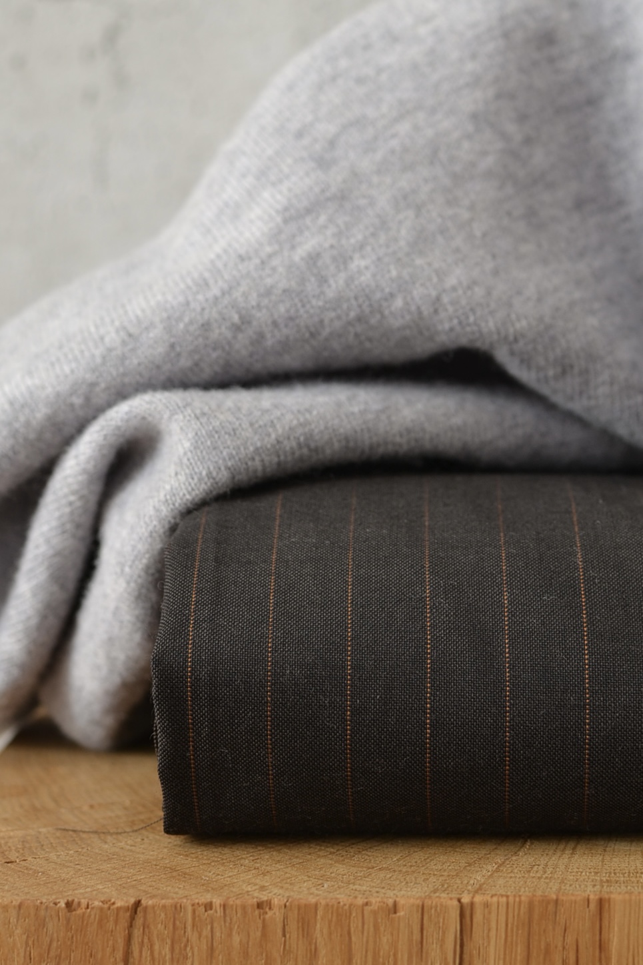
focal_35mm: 52
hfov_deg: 25.8
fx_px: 1406
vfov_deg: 37.8
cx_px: 322
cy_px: 482
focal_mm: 35
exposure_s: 1/50
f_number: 4.5
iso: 100
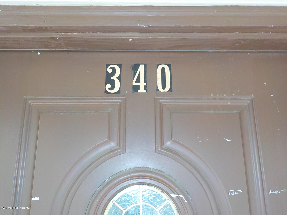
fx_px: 249
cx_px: 144
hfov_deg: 60.0
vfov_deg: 46.8
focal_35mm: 30
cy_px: 108
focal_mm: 4.1
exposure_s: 1/60
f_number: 3.3
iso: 125
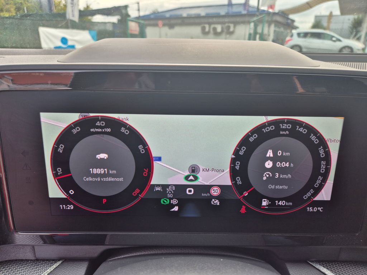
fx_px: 244
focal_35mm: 23
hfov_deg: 73.9
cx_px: 184
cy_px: 138
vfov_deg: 58.9
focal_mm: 5.4
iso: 25
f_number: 1.8
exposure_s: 1/243
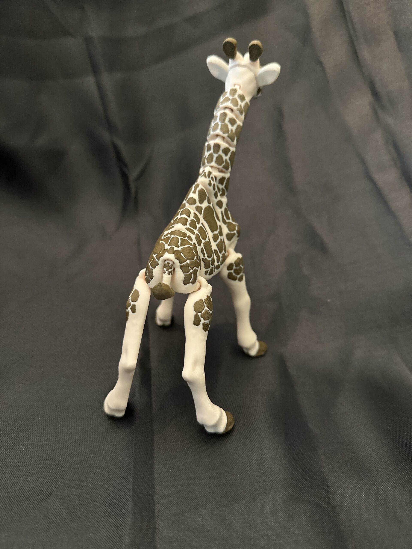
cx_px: 206
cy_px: 274
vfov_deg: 71.6
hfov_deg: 56.8
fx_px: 381
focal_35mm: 24
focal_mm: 6.86
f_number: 1.78
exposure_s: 1/30
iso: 800
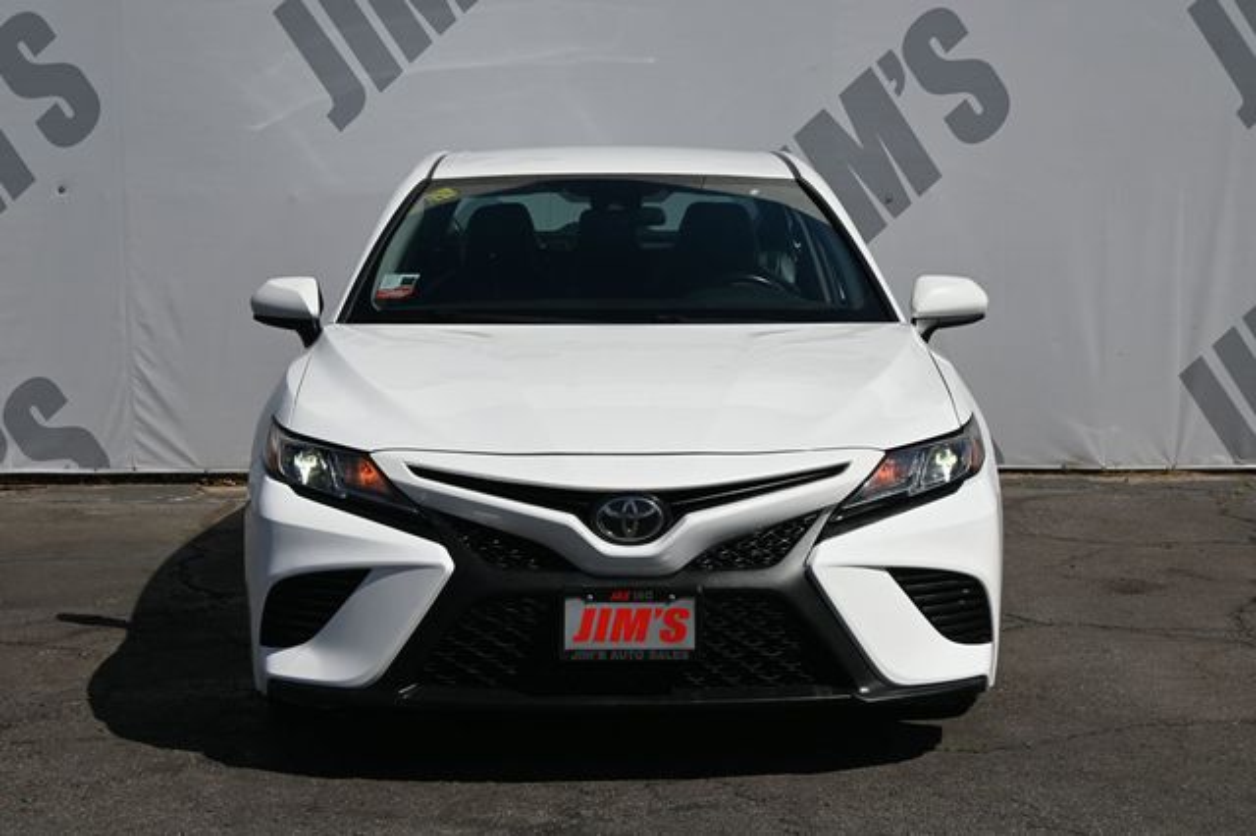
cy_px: 418
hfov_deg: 31.2
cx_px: 628
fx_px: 2249
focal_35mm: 64
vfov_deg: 21.1
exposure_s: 1/500
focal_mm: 43
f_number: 8
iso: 100
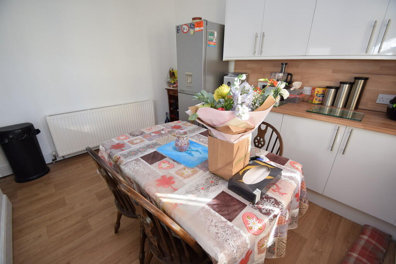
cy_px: 132
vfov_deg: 77.3
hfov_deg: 100.4
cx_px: 198
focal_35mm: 15
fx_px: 165
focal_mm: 10
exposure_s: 1/80
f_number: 4.5
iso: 400
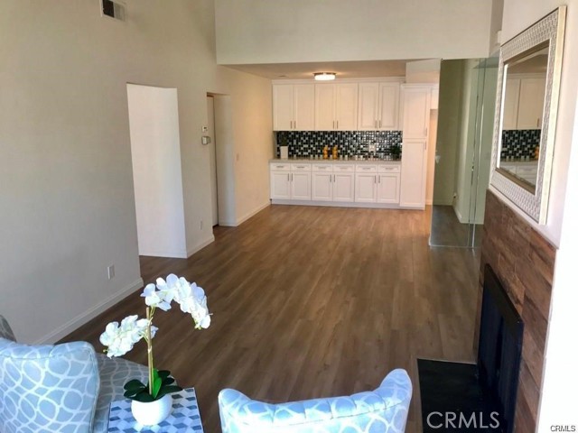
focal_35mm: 28
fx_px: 468
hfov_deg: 63.4
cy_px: 216
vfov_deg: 49.7
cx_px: 289
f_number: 1.8
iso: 25
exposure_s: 1/60
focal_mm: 3.99
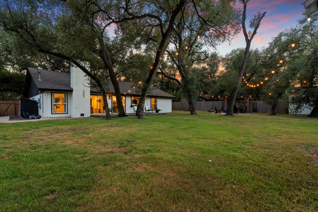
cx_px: 159
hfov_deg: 96.7
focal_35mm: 16
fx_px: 141
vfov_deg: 73.8
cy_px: 106
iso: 400
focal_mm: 16
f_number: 8
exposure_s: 1/2.5
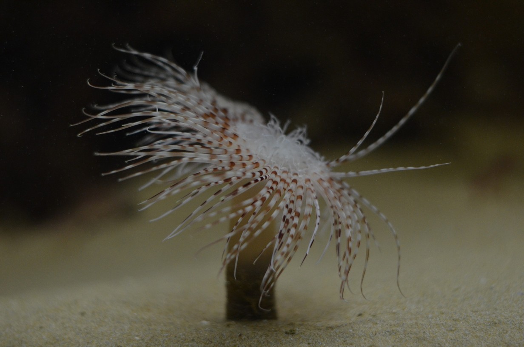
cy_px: 174
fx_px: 1089
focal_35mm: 75
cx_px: 262
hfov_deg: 27.0
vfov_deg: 18.1
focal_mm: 50
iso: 1000
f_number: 2.8
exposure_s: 1/250
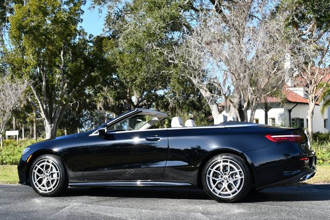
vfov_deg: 25.1
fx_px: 495
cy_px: 110
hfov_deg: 36.8
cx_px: 165
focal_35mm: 54
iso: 140
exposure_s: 1/250
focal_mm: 27
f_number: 8
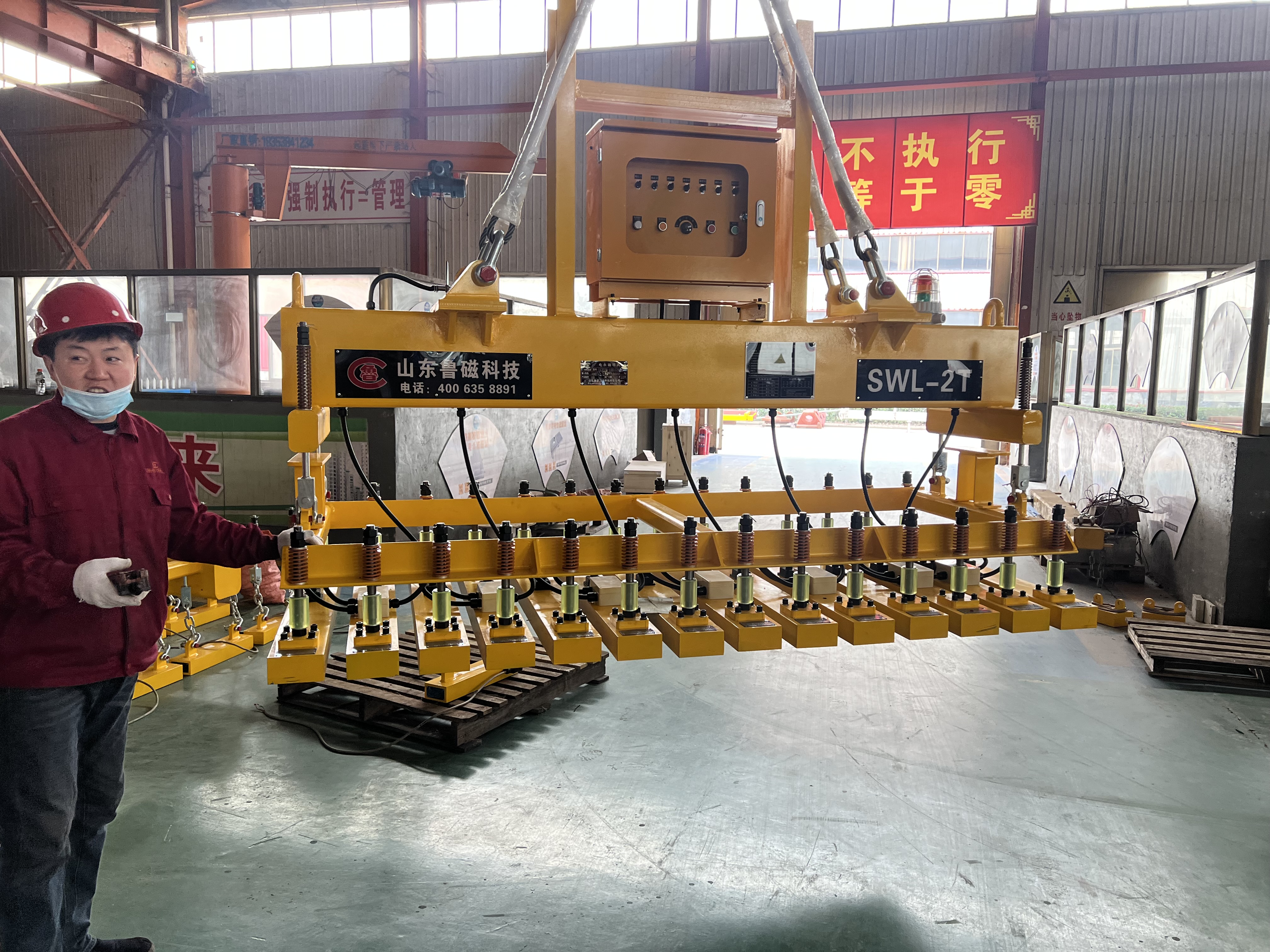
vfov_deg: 53.1
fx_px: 954
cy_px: 476
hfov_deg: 67.3
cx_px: 635
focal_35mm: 26
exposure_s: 1/109
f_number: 1.5
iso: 125
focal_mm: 5.7
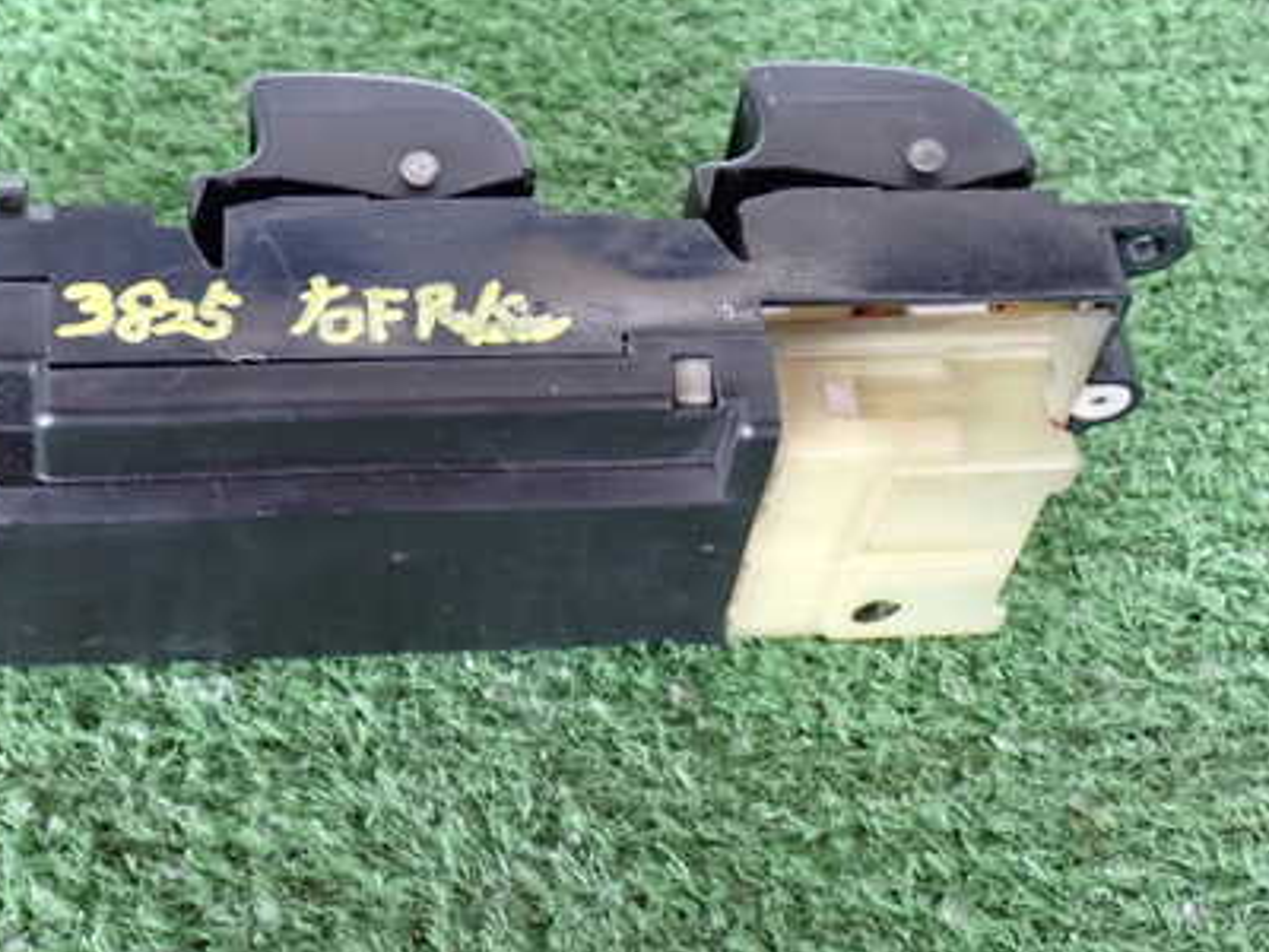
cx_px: 397
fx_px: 2420
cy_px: 349
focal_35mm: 66
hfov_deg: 29.1
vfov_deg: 22.2
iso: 800
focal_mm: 7.84
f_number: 2.9
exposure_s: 1/30
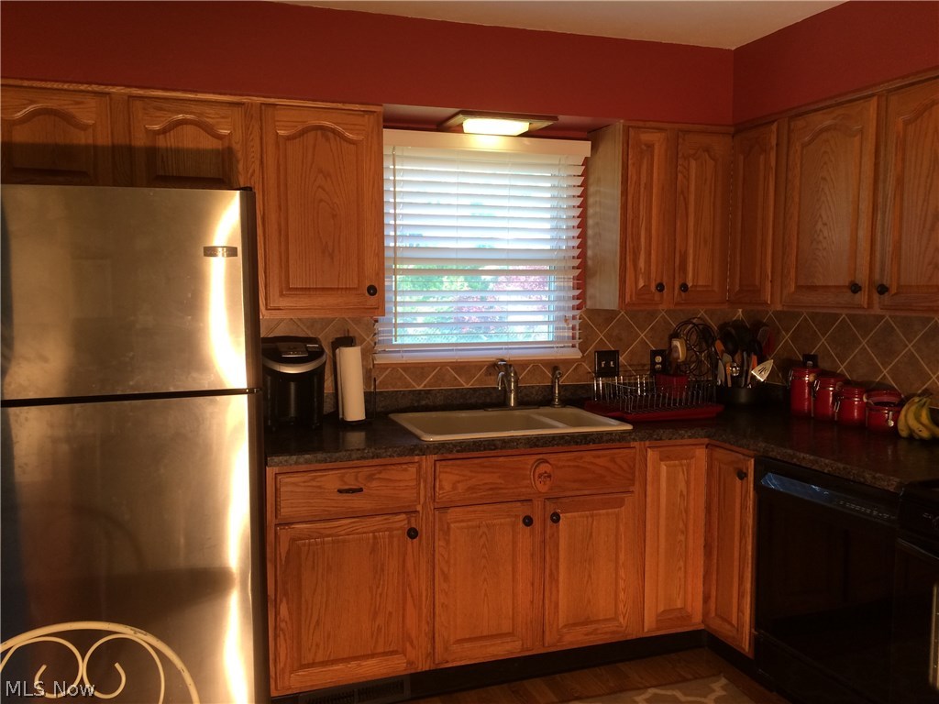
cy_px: 352
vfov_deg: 48.2
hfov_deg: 61.7
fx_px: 787
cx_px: 470
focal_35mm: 29
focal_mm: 4.15
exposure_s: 1/30
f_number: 2.2
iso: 40
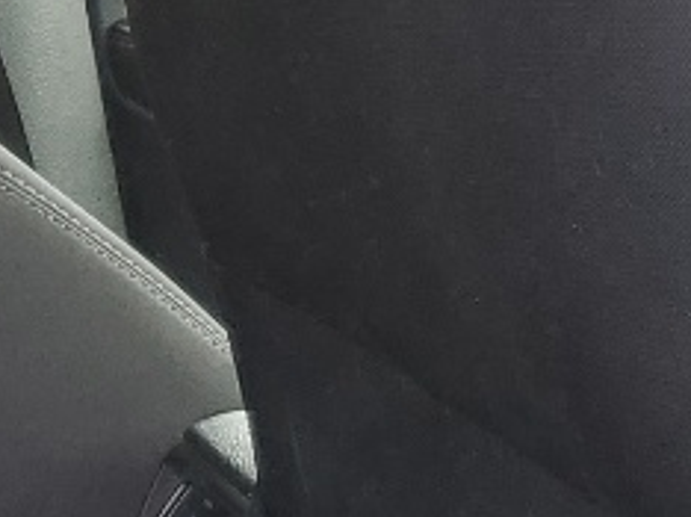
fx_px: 3550
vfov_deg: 8.3
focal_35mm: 178
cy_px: 402
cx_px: -797
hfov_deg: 10.1
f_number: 1.5
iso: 50
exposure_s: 1/125
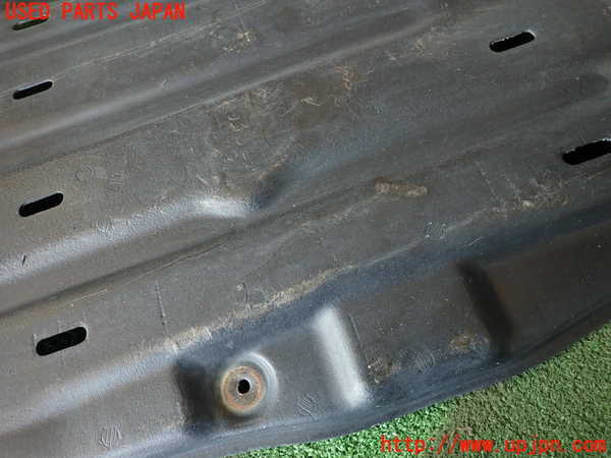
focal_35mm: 25
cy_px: 229
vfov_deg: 54.9
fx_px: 441
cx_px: 306
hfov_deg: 69.4
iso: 200
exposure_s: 1/60
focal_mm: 4.5
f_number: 2
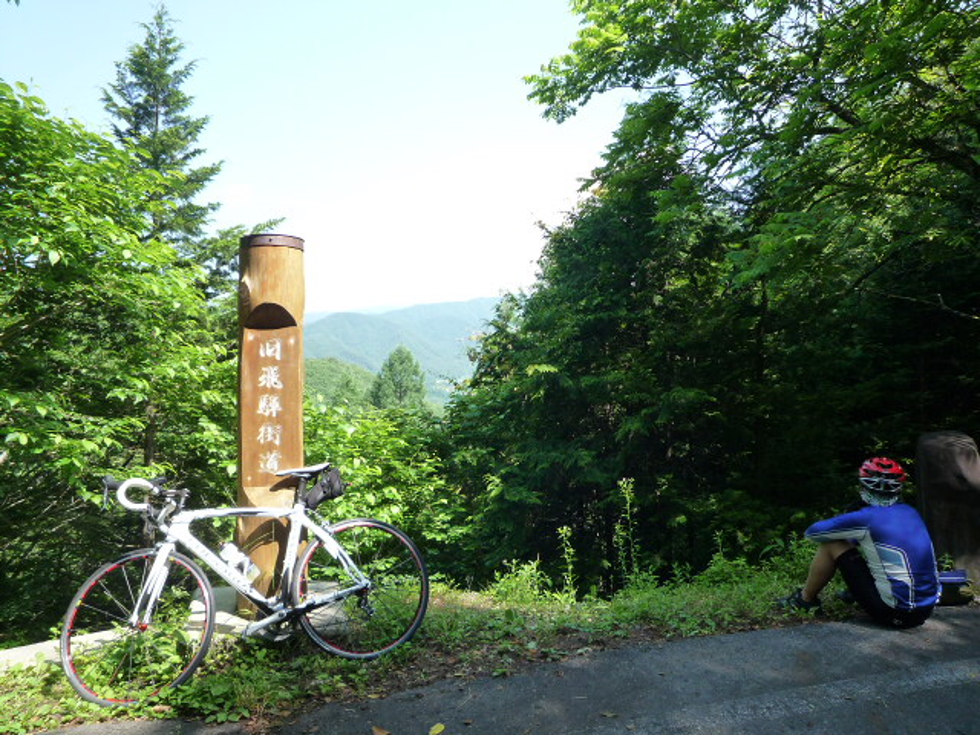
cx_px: 490
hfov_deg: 69.4
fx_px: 708
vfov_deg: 54.9
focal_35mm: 25
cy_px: 368
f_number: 2.8
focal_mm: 4.4
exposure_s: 1/320
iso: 160
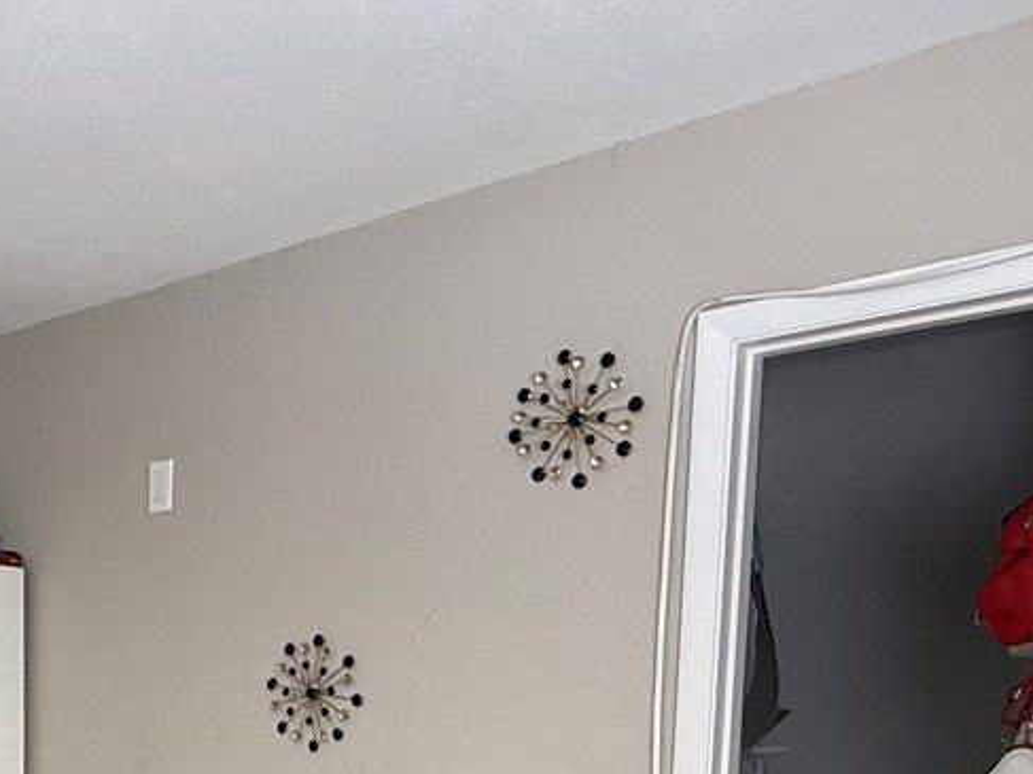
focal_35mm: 46
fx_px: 1372
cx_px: 51
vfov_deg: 28.5
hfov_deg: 37.7
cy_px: 863
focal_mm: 2.22
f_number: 2.2
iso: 200
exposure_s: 1/99
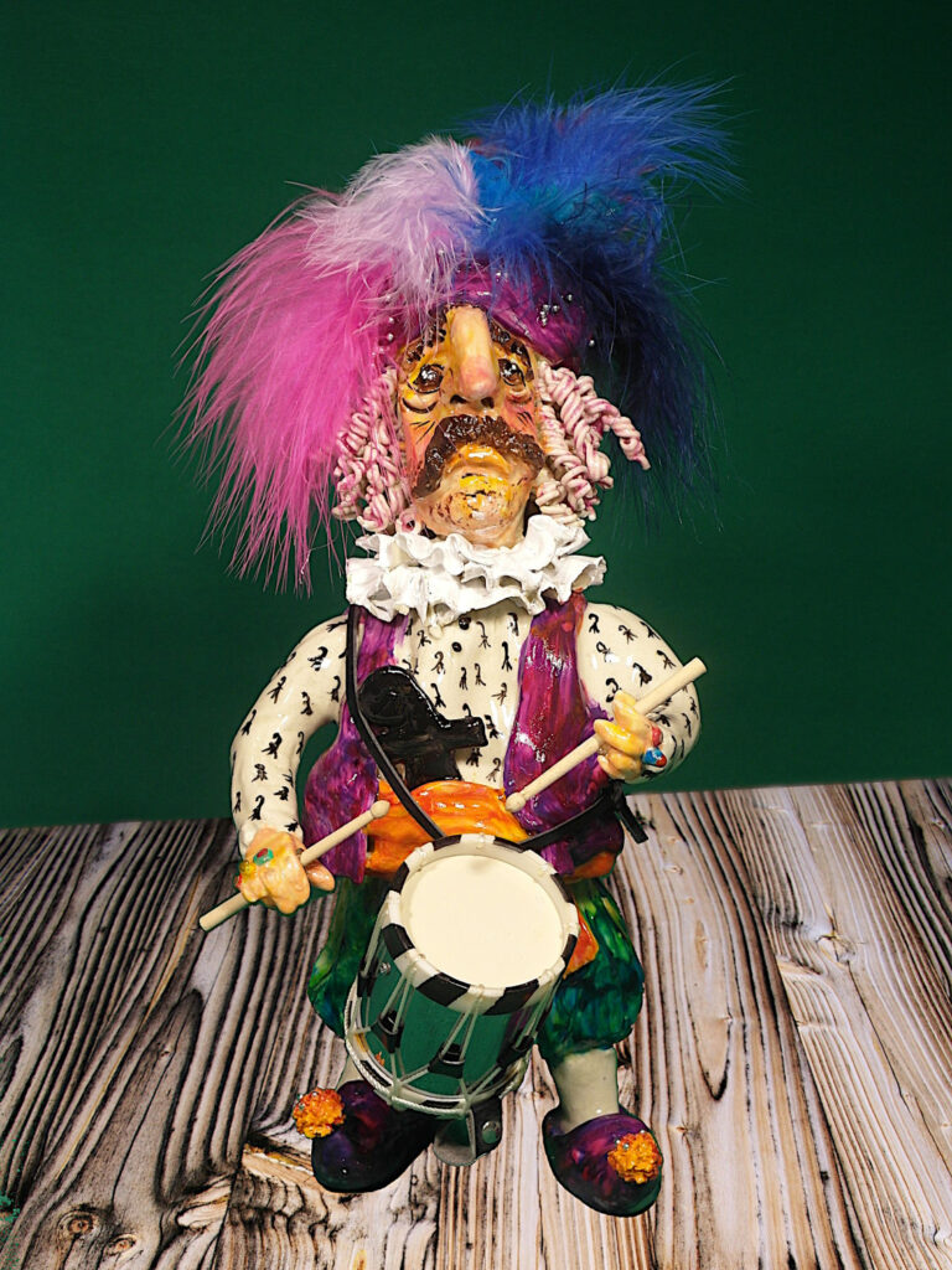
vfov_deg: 33.8
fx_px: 2090
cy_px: 635
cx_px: 476
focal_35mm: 57
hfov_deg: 25.7
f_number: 3
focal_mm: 12.3
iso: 100
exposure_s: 1/60
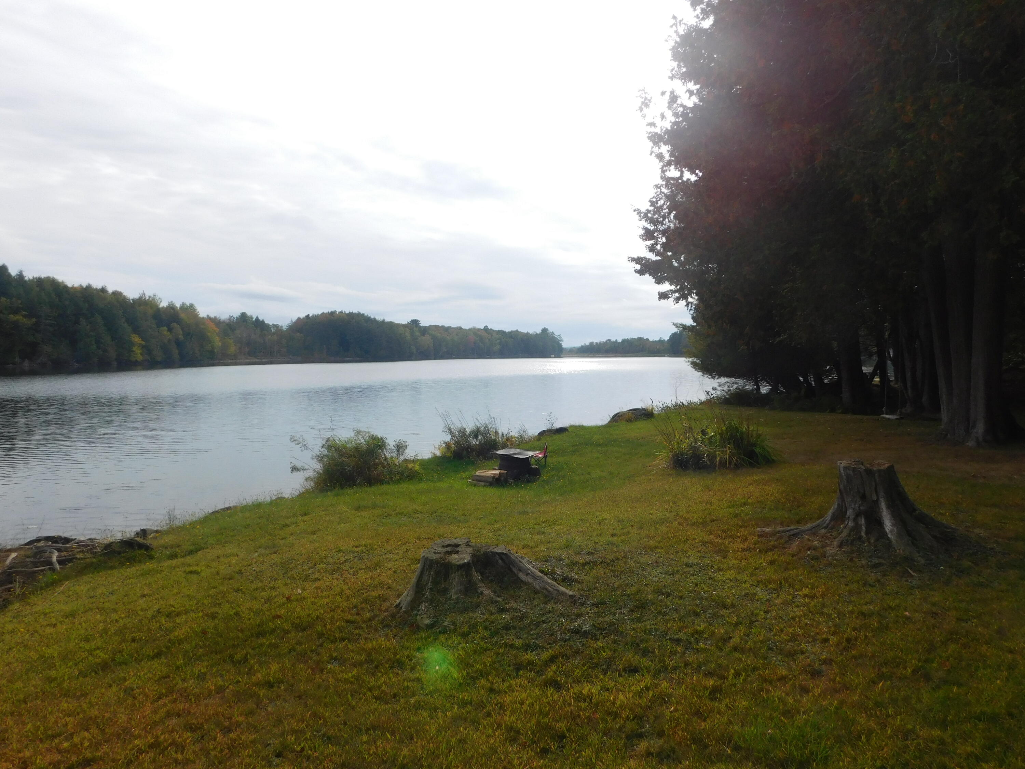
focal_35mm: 23
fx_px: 681
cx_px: 512
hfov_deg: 73.9
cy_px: 384
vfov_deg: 58.9
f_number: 3
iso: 125
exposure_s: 1/1000
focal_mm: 4
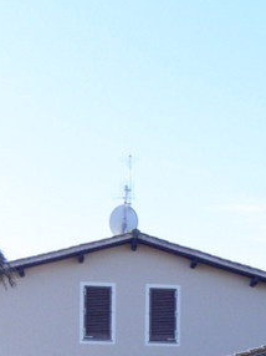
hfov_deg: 15.1
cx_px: 155
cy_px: 475
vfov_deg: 18.5
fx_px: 1006
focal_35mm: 98
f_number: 3.5
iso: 100
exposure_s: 1/500
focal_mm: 6.4
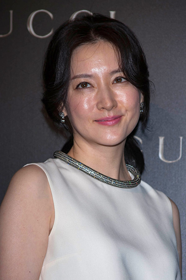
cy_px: 140
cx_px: 93
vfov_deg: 13.3
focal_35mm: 155
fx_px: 1203
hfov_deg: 8.8
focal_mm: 155
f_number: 5.6
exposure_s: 1/125
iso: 1000
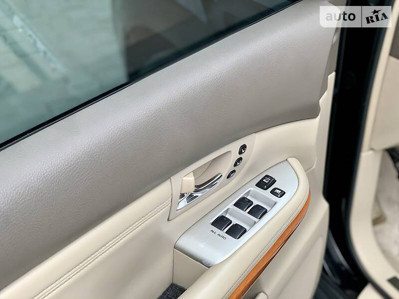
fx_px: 599
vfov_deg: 28.0
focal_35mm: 52
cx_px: 200
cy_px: 150
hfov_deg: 36.8
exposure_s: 1/116
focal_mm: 6
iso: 125
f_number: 2.4
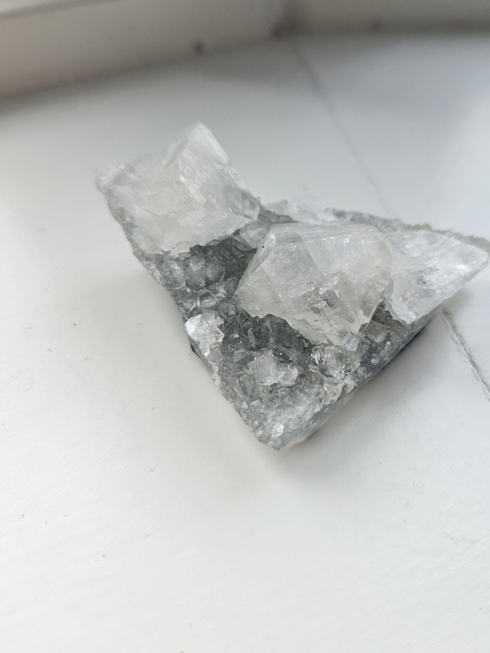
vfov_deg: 63.2
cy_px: 282
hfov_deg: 49.4
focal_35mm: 28
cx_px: 293
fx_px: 529
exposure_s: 1/100
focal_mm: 5.4
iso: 32
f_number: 1.8
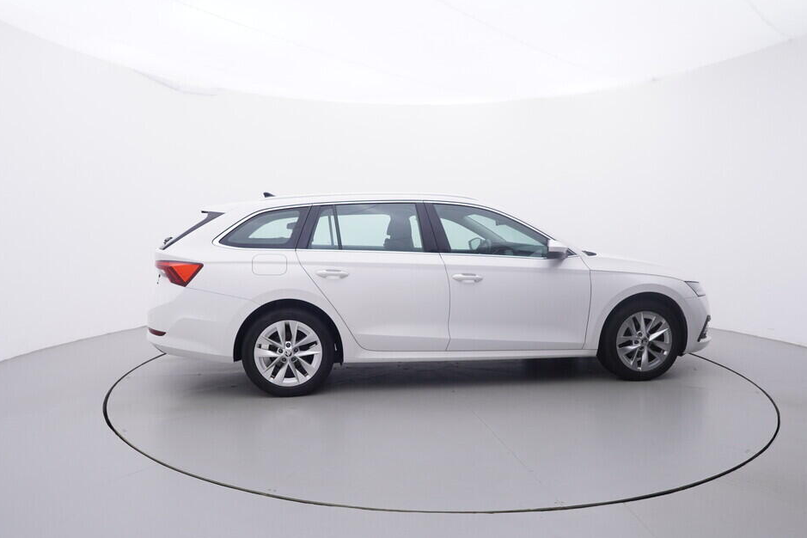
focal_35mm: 25
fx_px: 550
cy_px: 292
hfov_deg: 72.5
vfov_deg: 52.0
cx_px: 389
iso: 200
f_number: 5
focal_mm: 15
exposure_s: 1/80
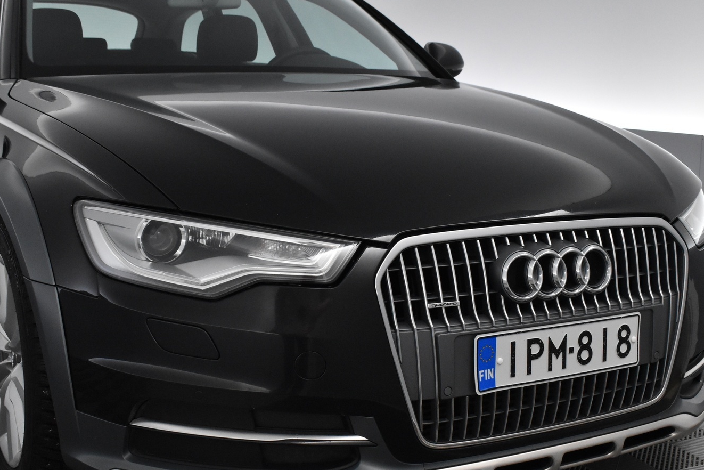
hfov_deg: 39.9
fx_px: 970
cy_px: 284
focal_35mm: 50
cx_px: 345
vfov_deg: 27.1
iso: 3200
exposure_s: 1/160
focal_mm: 27
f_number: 6.3
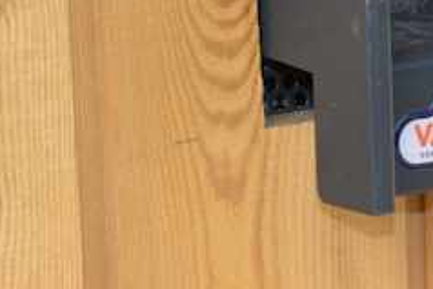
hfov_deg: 11.5
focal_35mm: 178
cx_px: 298
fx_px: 2146
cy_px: 307
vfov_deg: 7.7
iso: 800
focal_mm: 45
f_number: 11
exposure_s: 1/200
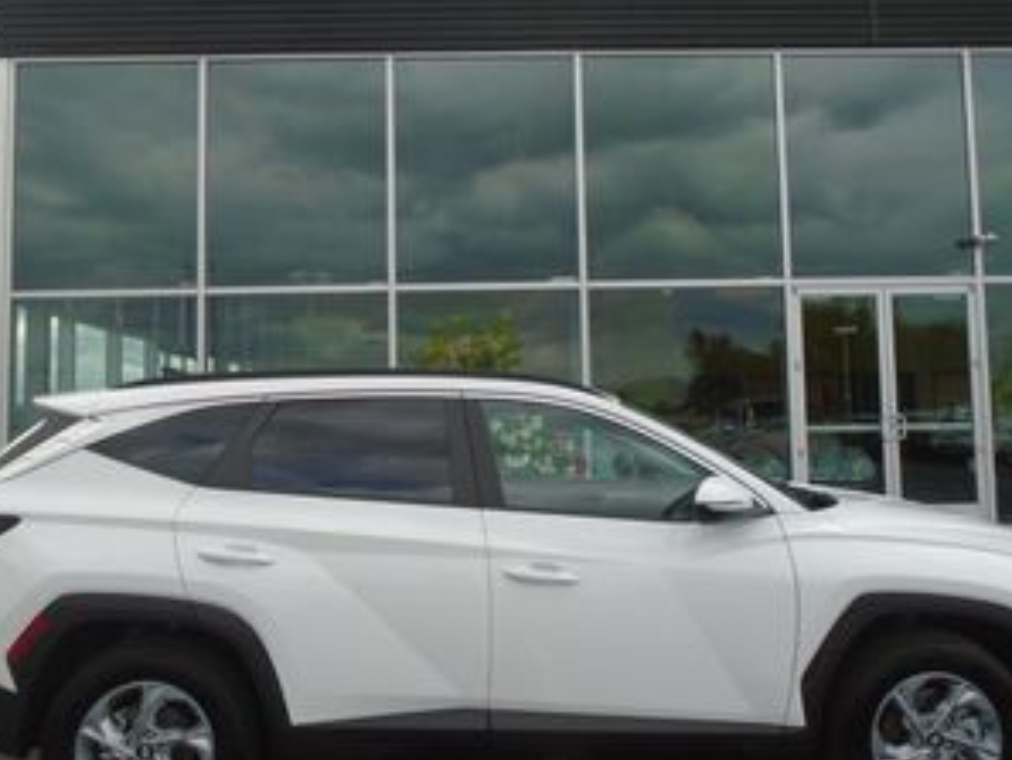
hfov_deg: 52.6
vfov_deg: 40.7
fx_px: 1024
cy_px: 337
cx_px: 497
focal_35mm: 35
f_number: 3.2
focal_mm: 4.6
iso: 100
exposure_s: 1/800
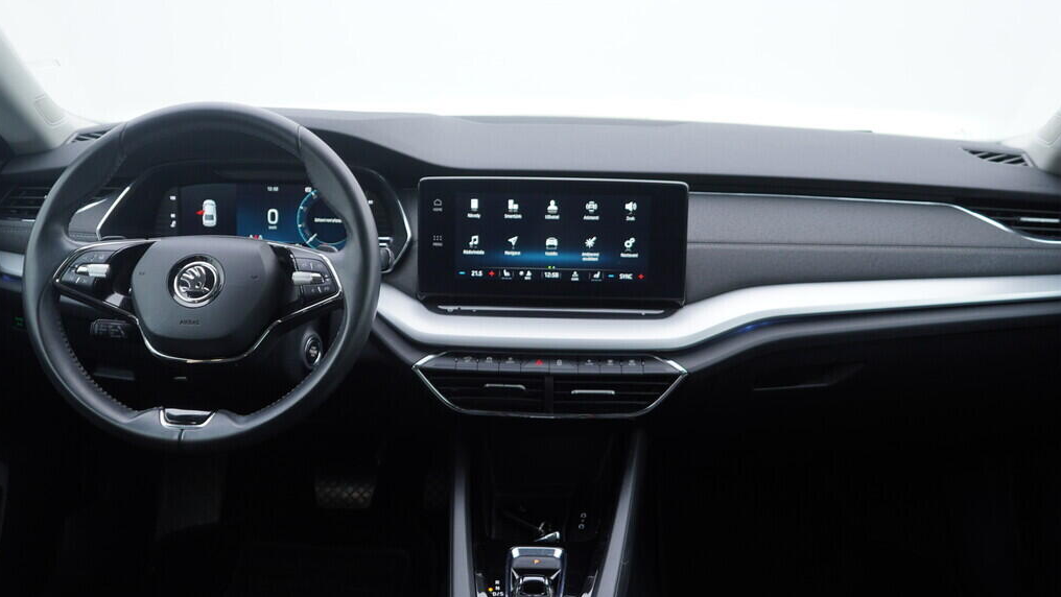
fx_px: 1069
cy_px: 280
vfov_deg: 31.2
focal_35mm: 38
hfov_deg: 52.8
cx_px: 528
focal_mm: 24
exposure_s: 1/40
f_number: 2.8
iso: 125
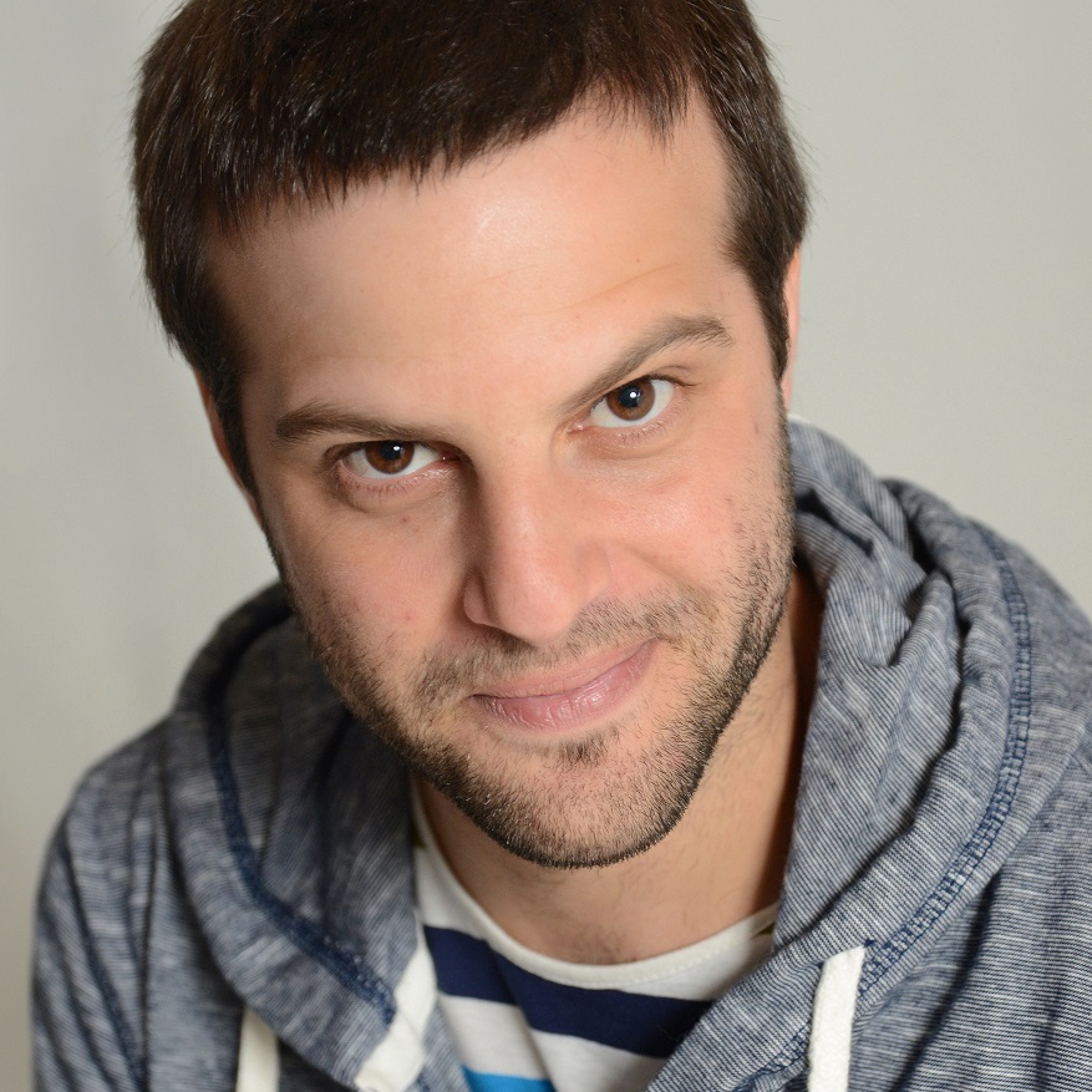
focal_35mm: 124
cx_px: 562
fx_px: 4426
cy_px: 629
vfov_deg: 14.1
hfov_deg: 14.1
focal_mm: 85
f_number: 5.6
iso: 1250
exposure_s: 1/160
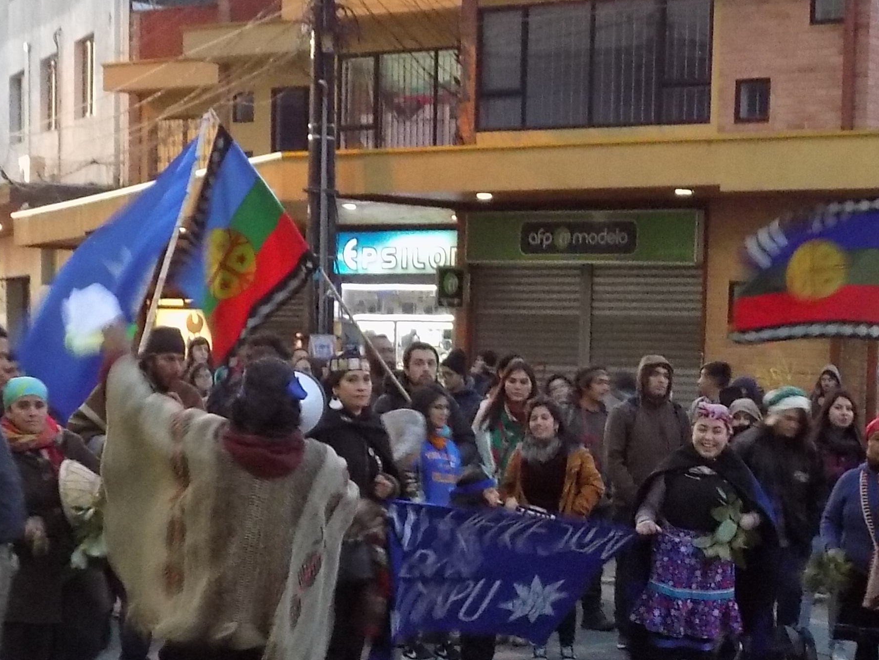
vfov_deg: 14.9
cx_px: 682
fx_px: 2489
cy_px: 655
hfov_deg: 19.8
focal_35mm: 98
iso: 400
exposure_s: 1/8
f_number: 3.4
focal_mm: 6.1
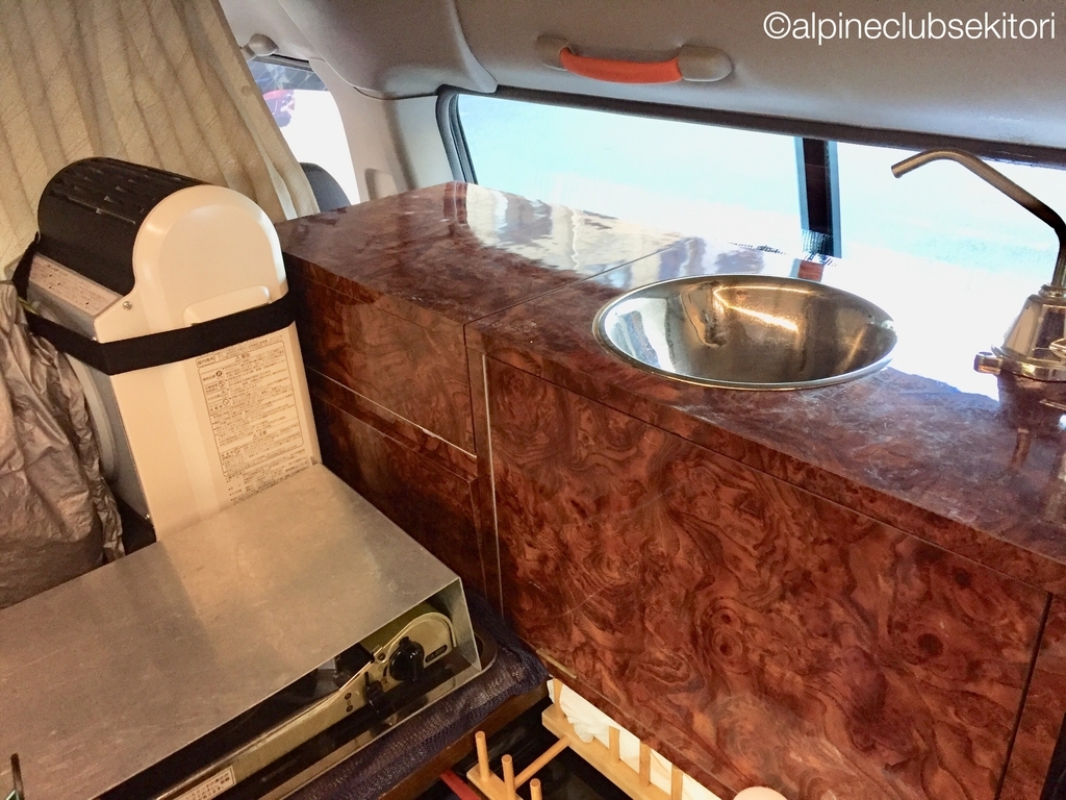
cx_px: 533
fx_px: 893
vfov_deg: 48.2
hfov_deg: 61.7
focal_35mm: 29
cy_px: 400
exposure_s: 1/30
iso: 200
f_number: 2.2
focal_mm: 4.15
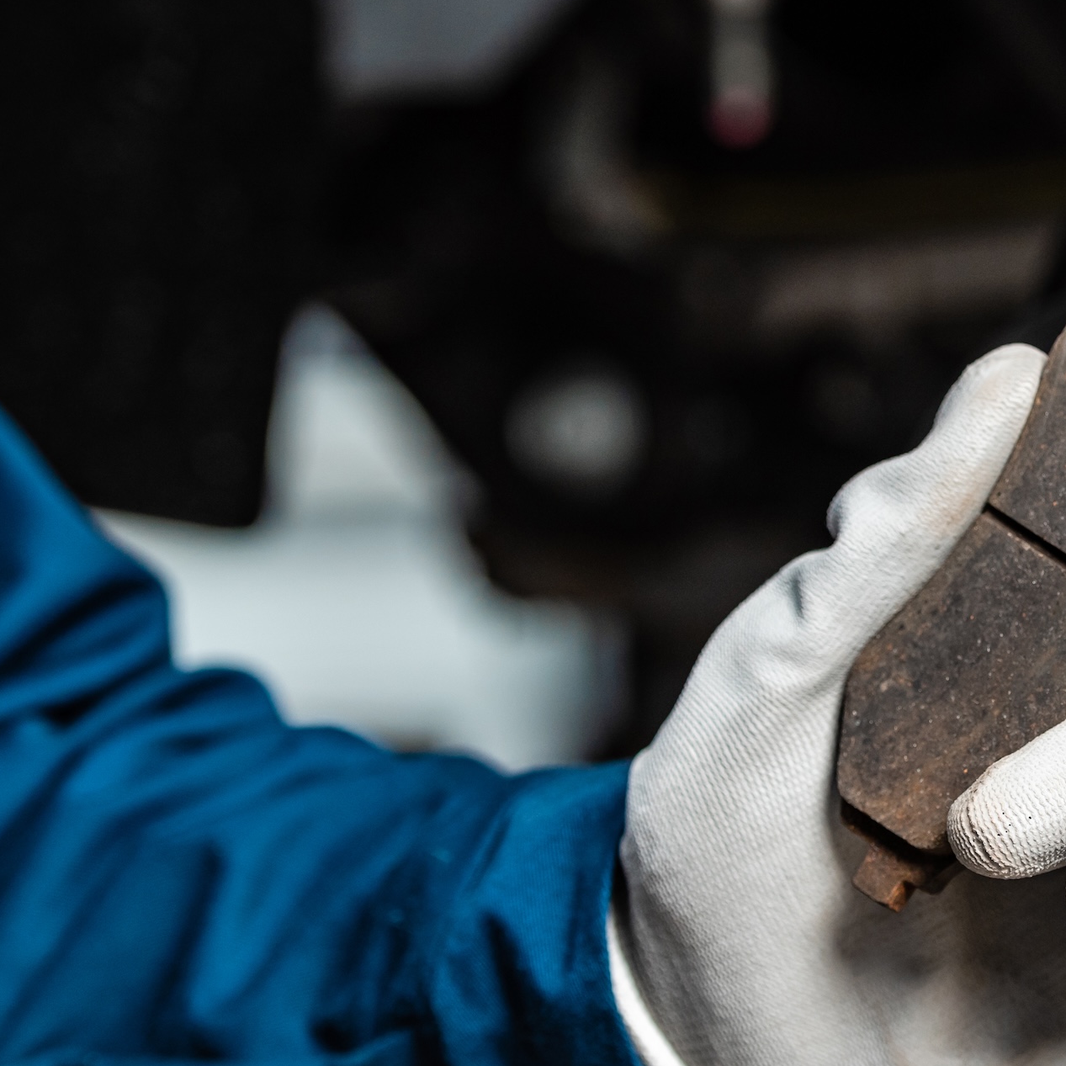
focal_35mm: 273
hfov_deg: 6.4
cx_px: 970
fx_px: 9511
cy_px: 570
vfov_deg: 6.4
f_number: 3.5
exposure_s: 1/200
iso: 250
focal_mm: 112
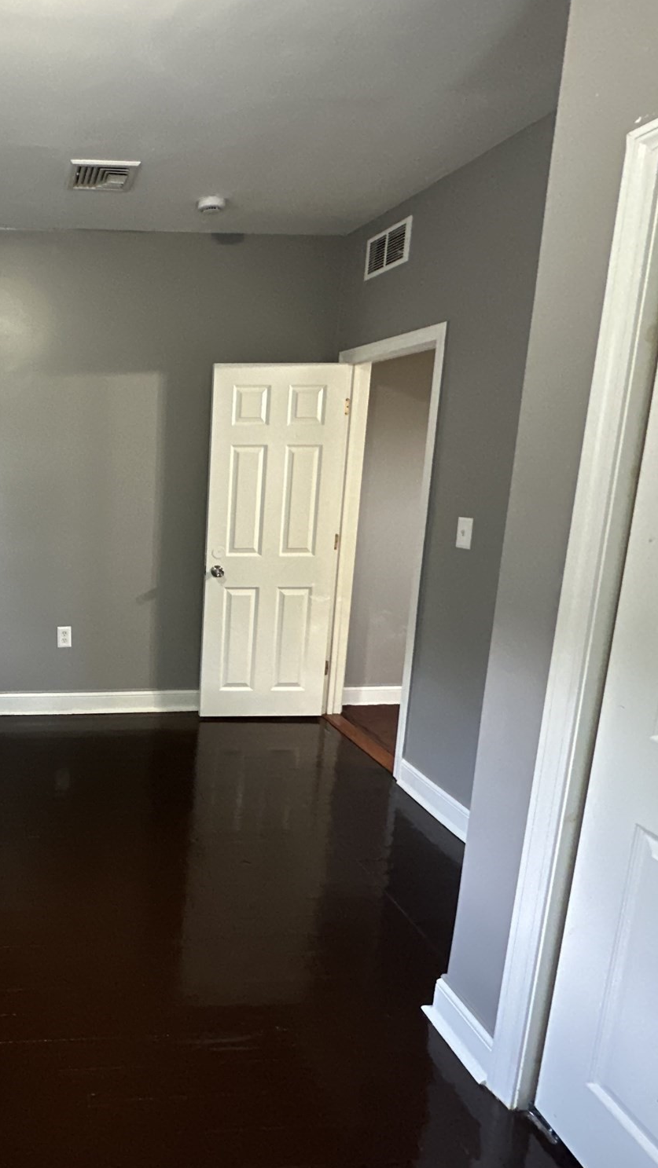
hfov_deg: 46.8
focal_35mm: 21
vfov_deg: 83.8
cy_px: 567
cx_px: 35
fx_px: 651
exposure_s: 1/60
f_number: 2.2
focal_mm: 2.22
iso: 500
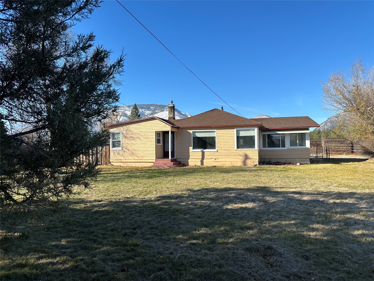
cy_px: 140
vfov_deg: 56.8
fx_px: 259
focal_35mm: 24
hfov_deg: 71.6
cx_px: 187
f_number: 1.78
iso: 80
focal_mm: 6.86
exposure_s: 1/3356
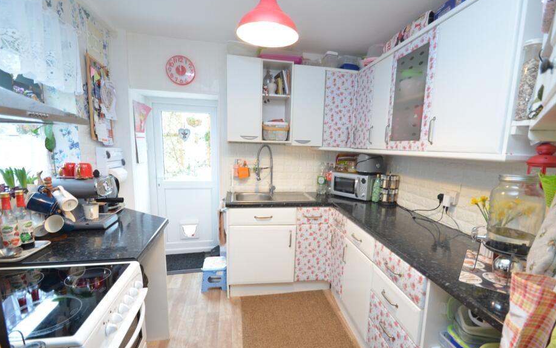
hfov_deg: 94.3
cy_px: 187
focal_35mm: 17
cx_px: 292
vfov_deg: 67.9
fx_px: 258
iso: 900
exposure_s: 1/30
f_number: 3.5
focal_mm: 10
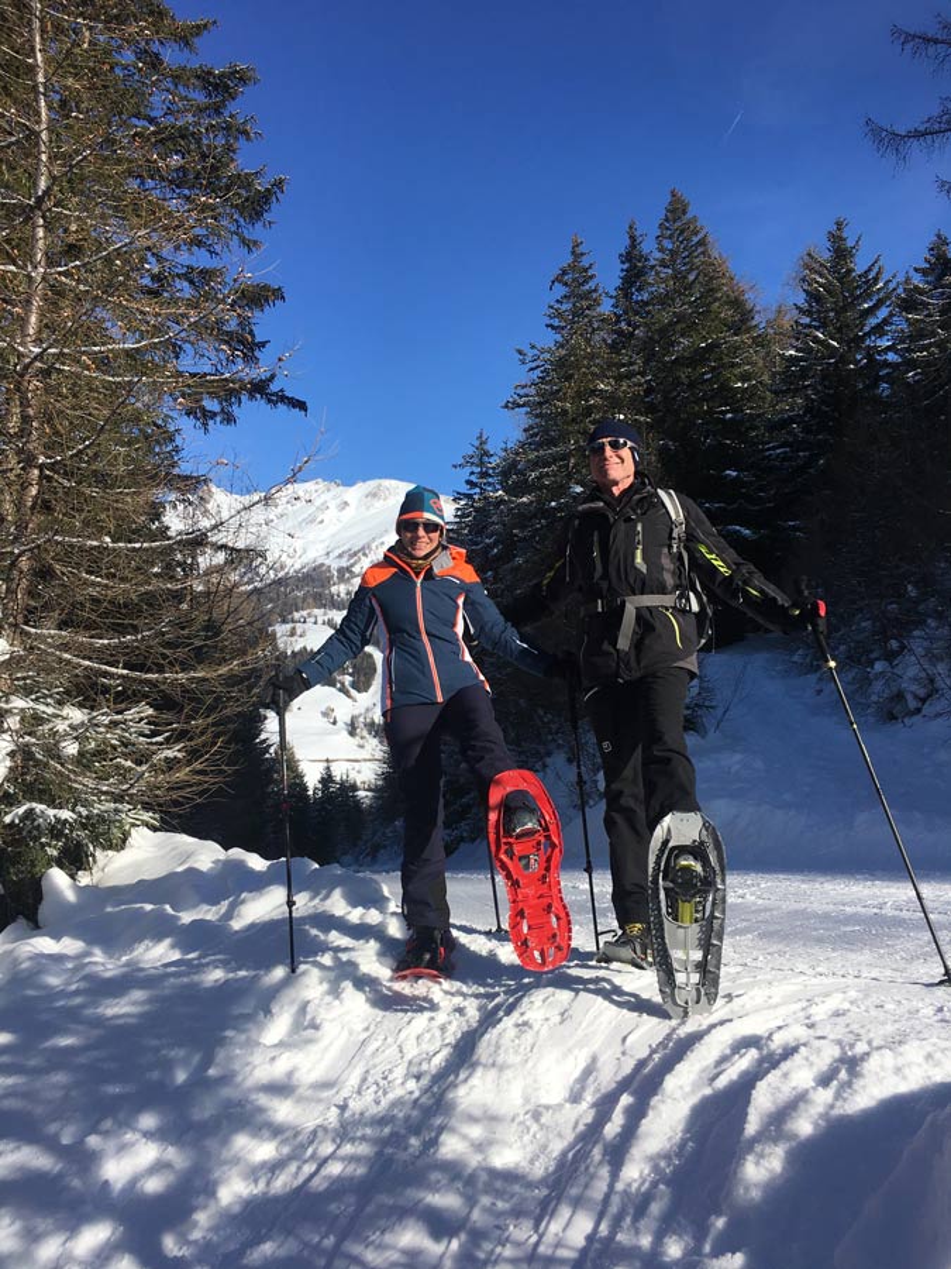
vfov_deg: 61.7
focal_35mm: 29
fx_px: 1062
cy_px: 634
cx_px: 476
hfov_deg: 48.2
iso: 25
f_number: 2.2
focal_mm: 4.15
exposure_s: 1/2481
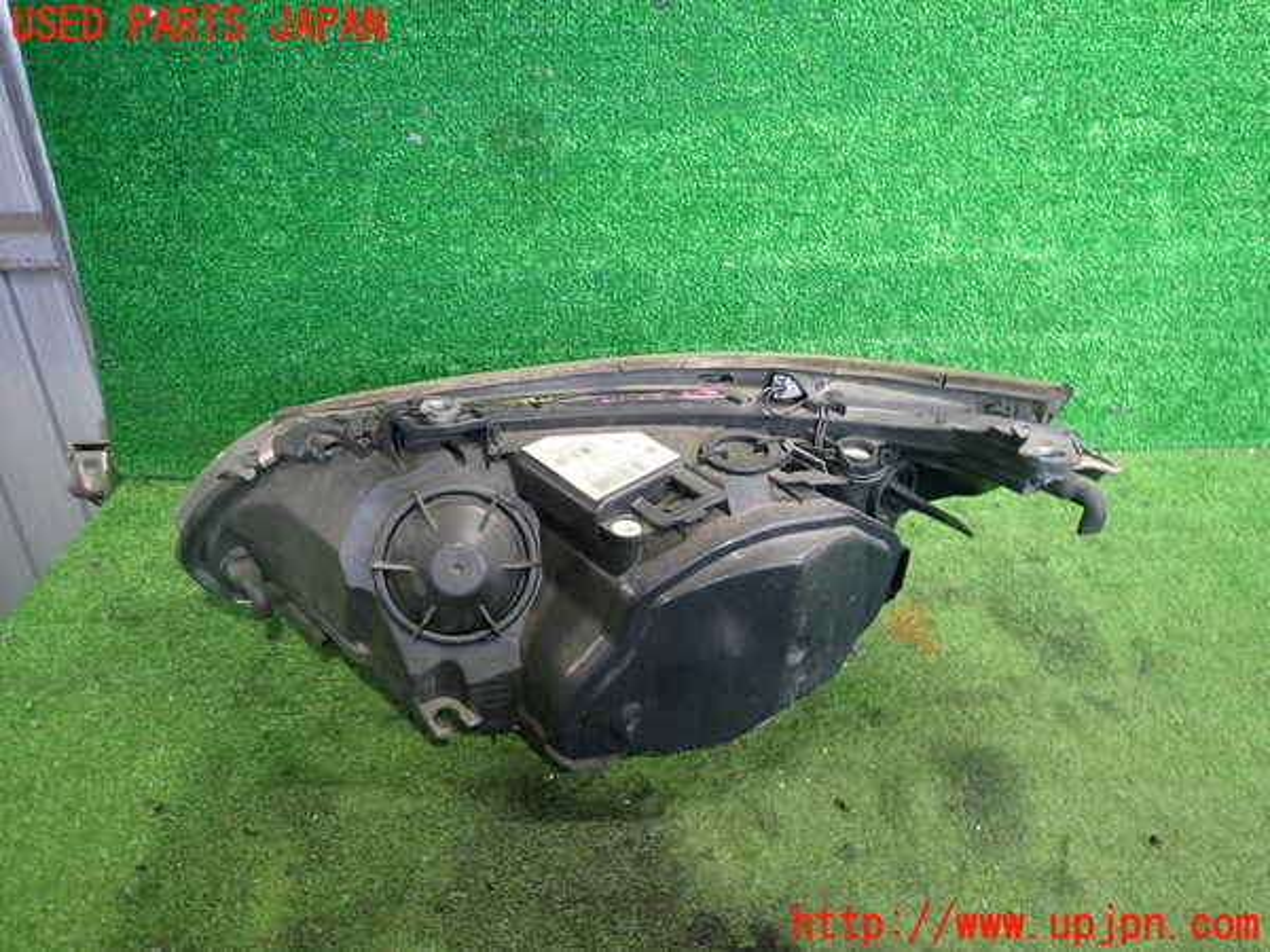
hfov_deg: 69.4
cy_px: 476
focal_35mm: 25
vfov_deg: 54.9
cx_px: 635
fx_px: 917
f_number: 2
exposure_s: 1/30
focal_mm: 4.5
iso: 400
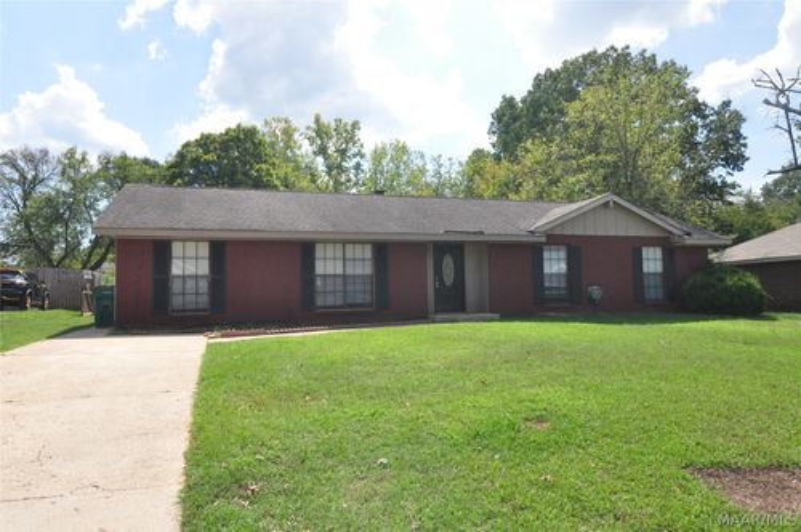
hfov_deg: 73.8
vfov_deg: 53.0
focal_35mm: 24
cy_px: 266
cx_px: 400
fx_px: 533
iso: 1250
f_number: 16
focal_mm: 16
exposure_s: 1/1000
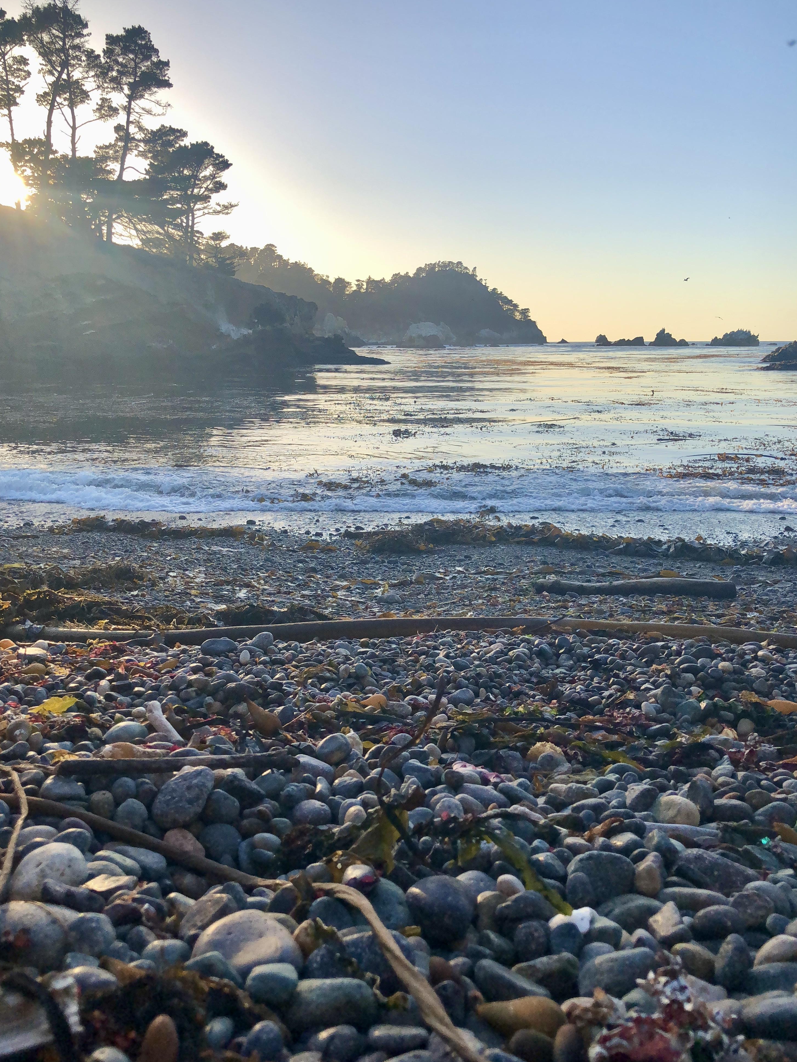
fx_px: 890
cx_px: 396
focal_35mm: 29
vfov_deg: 61.7
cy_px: 526
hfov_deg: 48.2
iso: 20
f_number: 1.8
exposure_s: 1/1453
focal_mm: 4
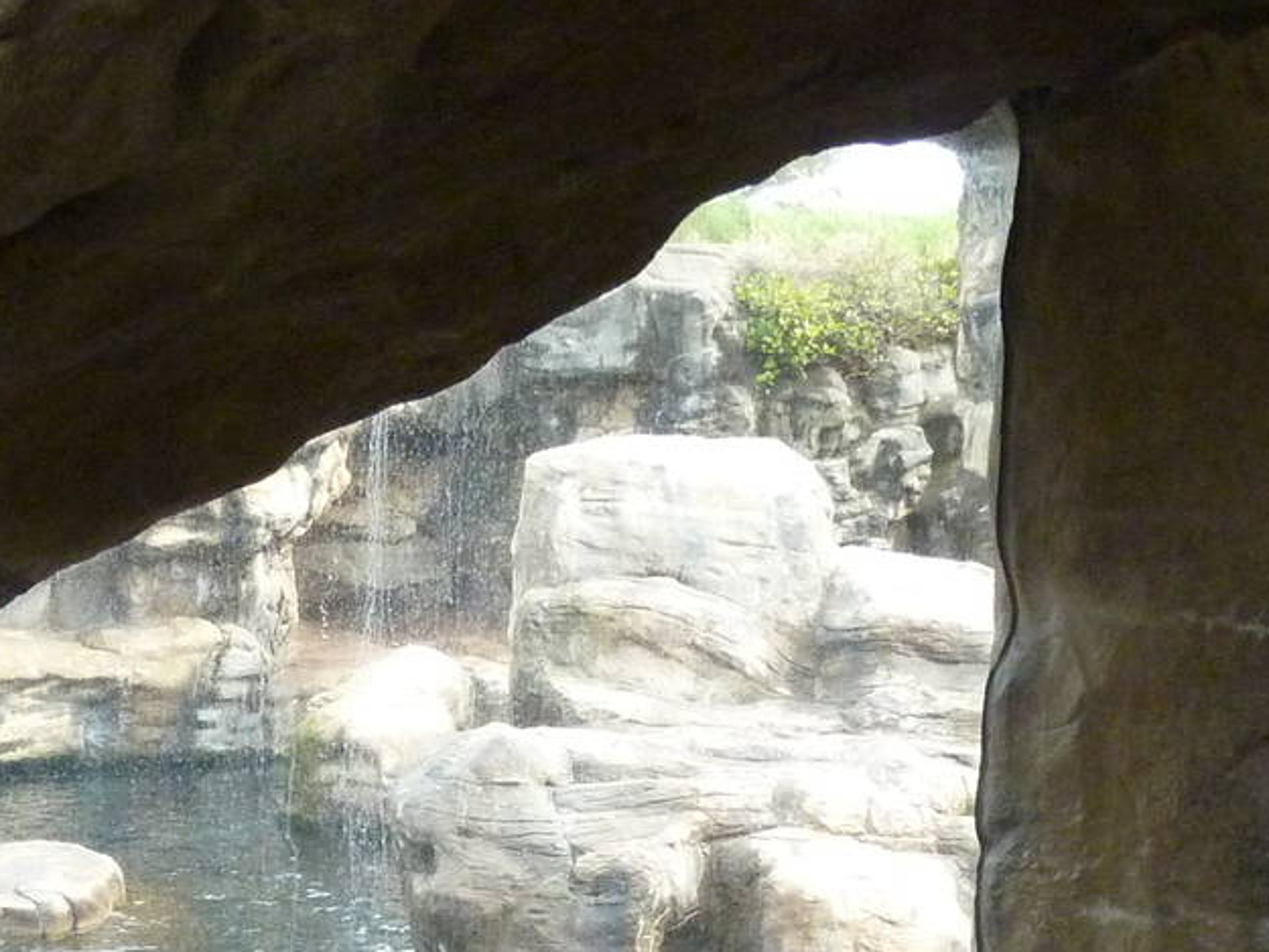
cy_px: 1068
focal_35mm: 64
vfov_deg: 21.6
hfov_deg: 29.6
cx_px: 274
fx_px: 2347
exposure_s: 1/250
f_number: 3.3
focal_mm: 4.1
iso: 400
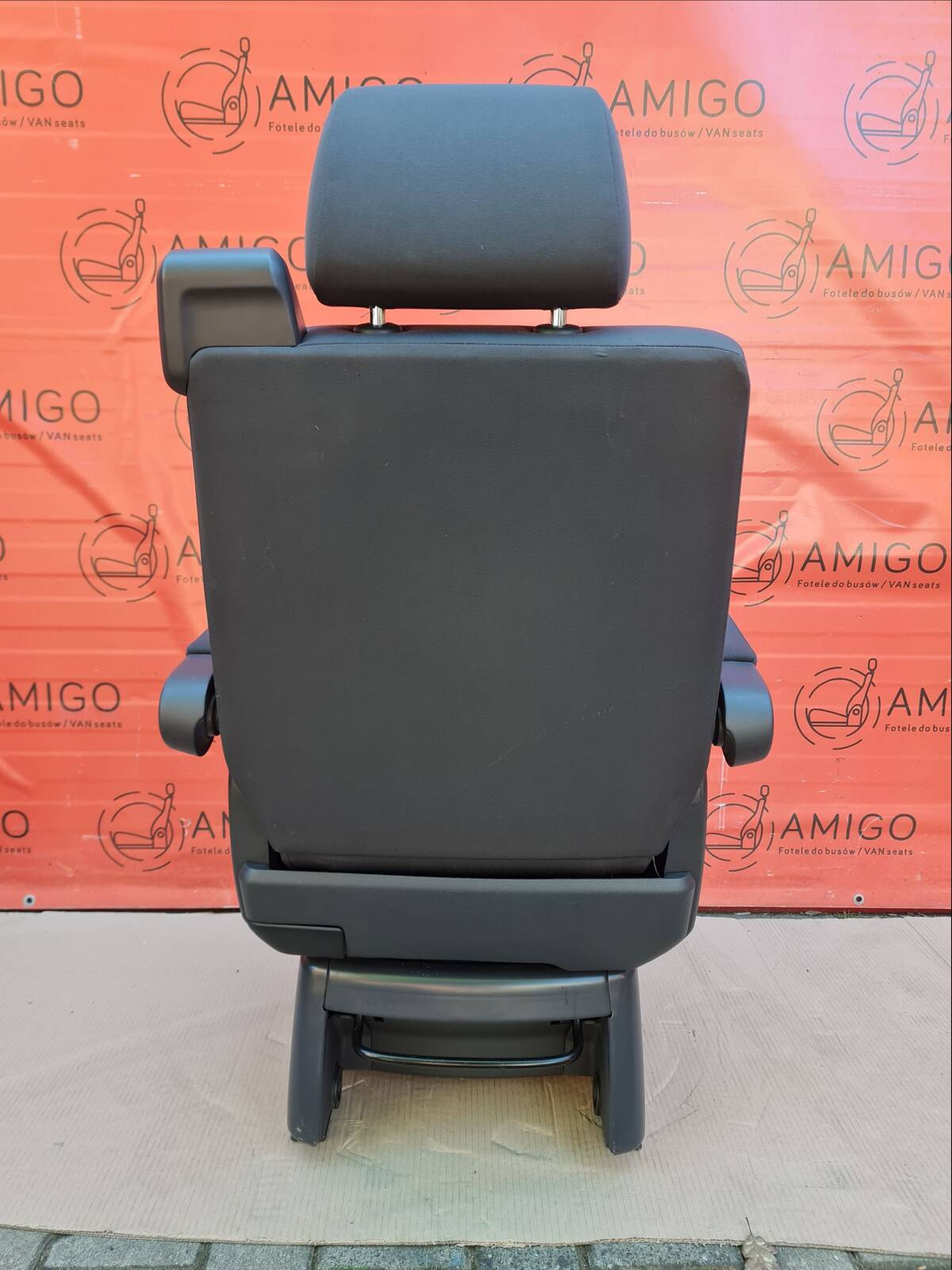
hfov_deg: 53.1
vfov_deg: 67.3
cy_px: 635
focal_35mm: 26
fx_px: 953
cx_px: 476
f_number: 1.8
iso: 80
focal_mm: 5.4
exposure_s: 1/100
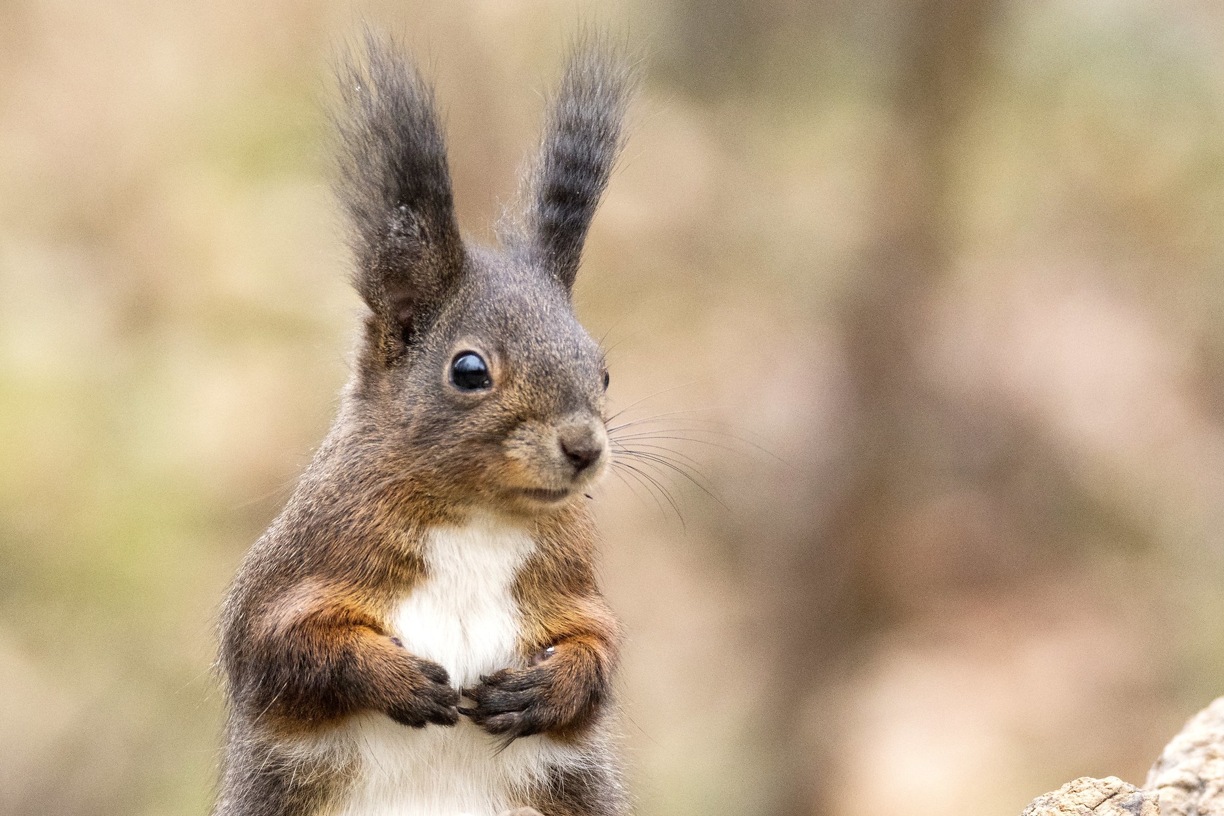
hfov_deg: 2.4
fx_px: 28827
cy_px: 482
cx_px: 451
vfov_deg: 1.6
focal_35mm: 848
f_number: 7.1
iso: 2000
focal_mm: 440
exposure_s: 1/200
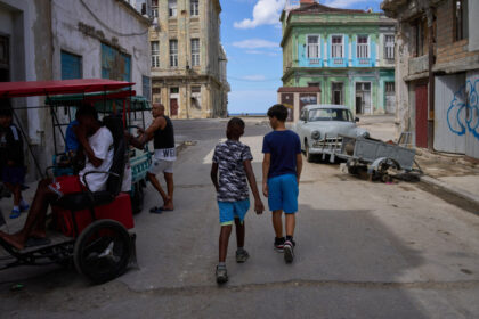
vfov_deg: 37.9
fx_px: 466
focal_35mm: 35
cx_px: 240
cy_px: 160
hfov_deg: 54.4
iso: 100
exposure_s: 1/800
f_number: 5.6
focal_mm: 35
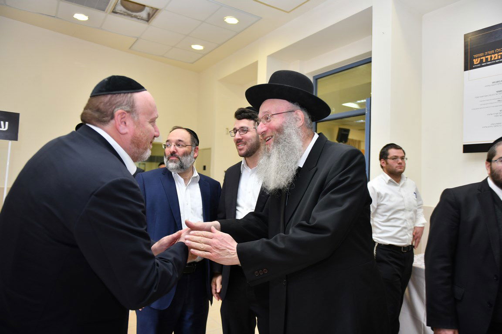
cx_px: 251
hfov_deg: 73.7
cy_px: 167
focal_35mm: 24
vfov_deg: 53.1
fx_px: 335
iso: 500
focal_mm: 24
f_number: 5.6
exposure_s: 1/160
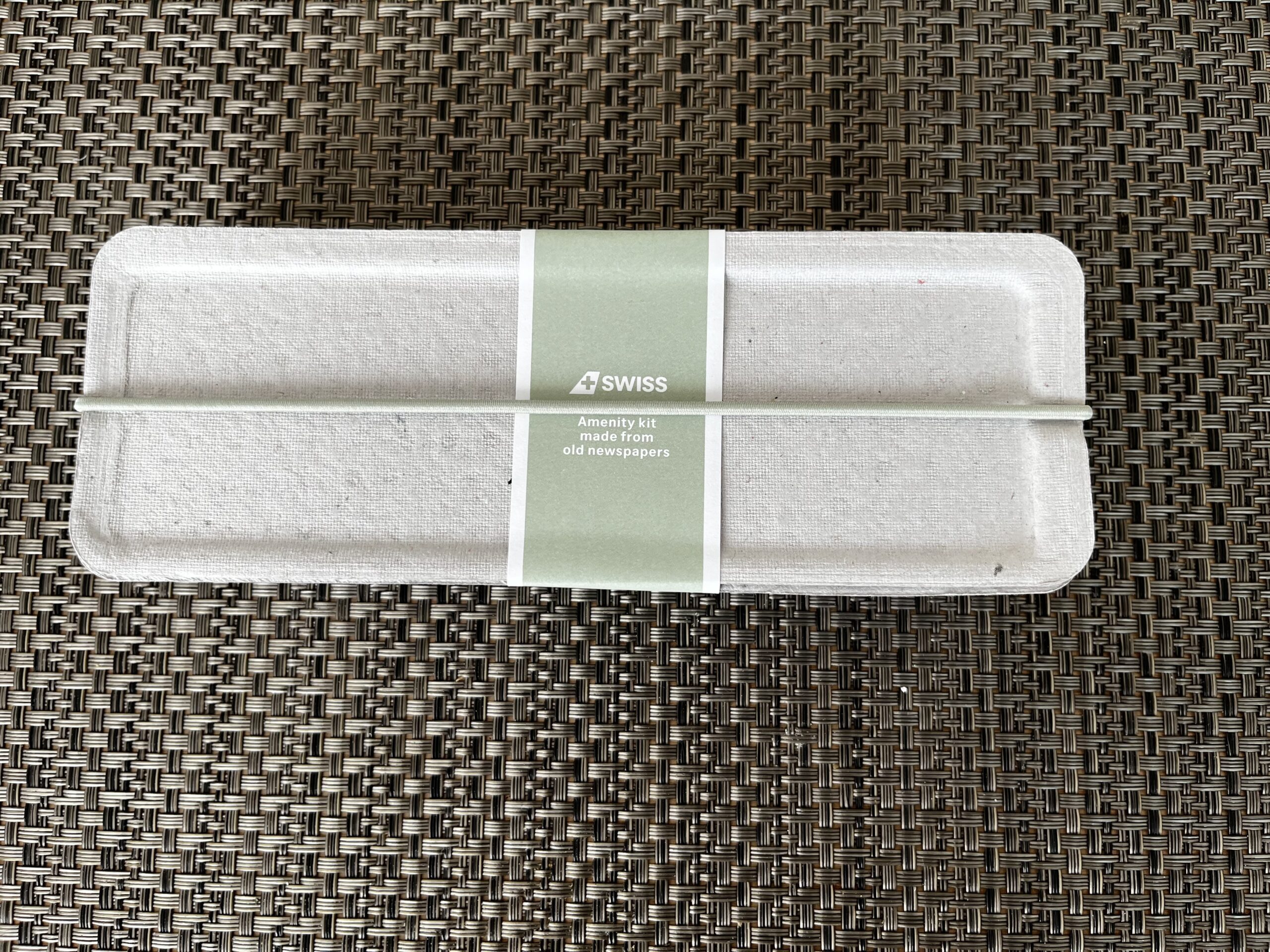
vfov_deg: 53.1
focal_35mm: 26
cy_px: 476
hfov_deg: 67.3
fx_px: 954
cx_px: 635
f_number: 1.6
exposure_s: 1/122
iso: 50
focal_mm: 5.1
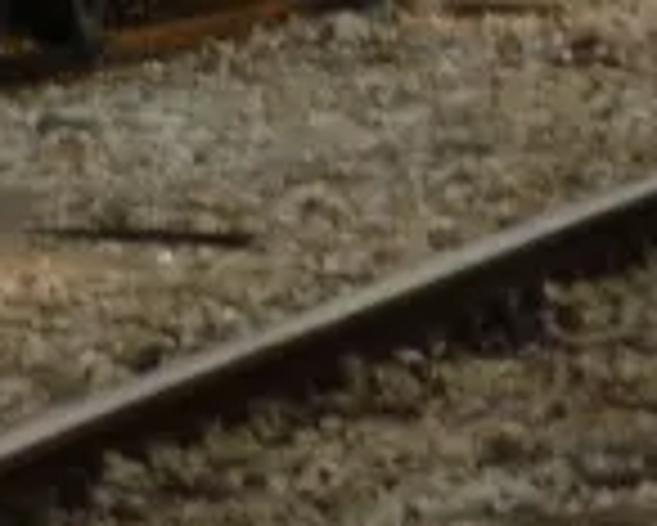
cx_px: 104
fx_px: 15041
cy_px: -778
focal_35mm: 773
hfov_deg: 2.5
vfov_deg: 2.0
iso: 80
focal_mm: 19.1
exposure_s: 1/160
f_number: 5.3
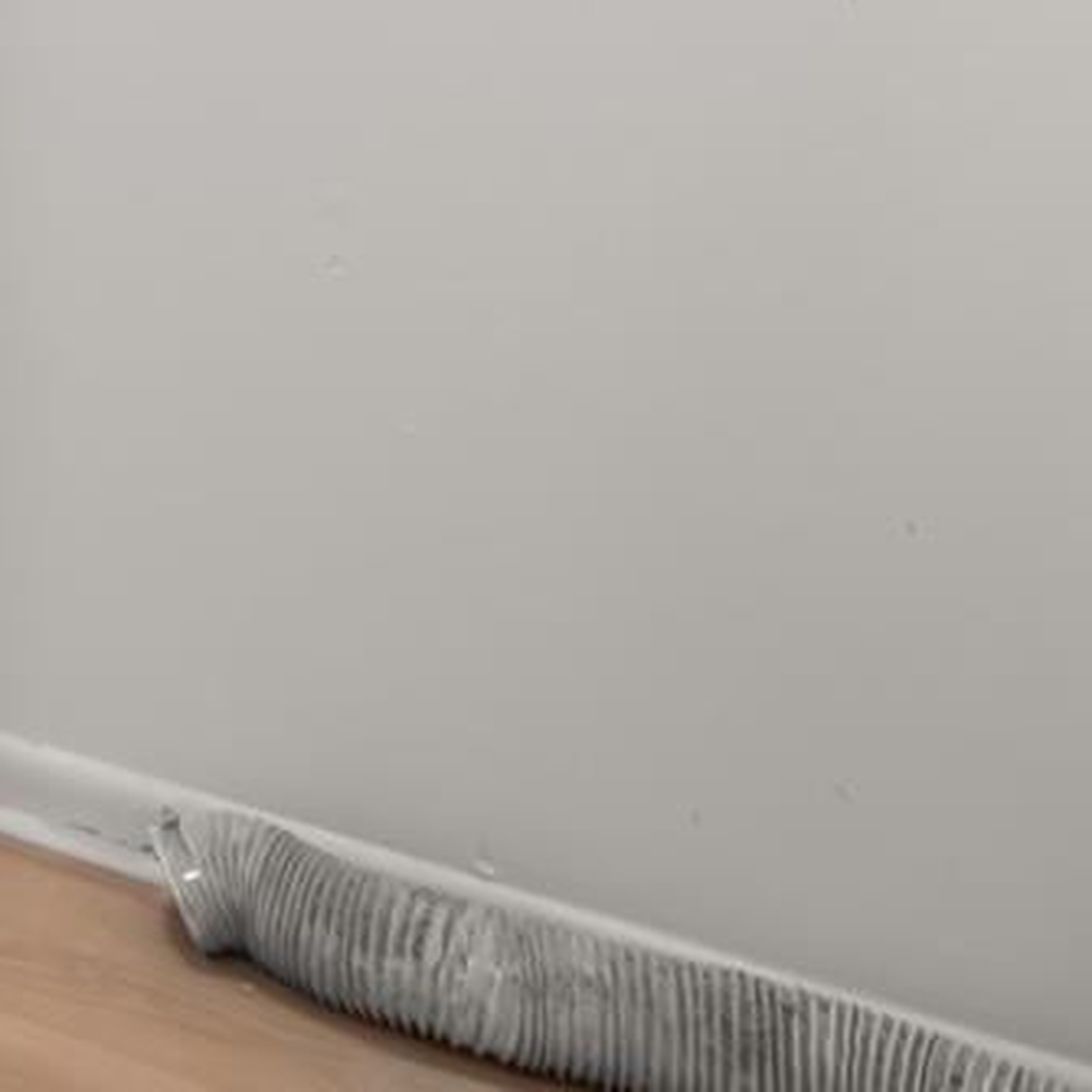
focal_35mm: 61
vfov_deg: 23.1
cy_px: -513
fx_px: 2177
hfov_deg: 20.7
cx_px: -814
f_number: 9
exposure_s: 1/13
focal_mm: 10
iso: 250
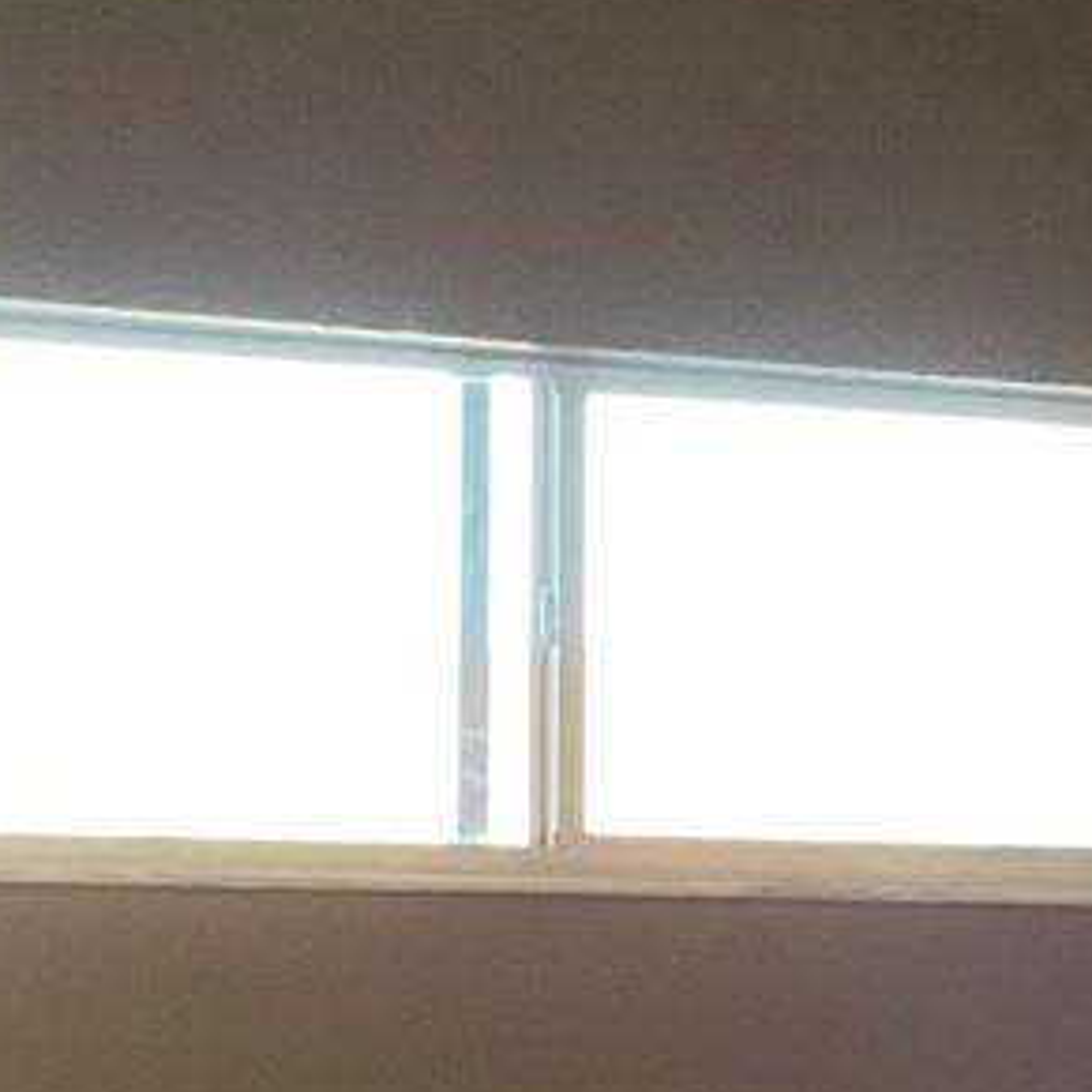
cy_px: 964
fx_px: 5032
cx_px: 1092
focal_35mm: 141
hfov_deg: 12.2
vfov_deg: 12.3
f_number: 1.8
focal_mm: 3
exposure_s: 1/60
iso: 200
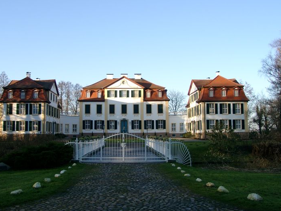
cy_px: 100
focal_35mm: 39
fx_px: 317
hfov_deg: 47.8
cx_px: 125
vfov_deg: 36.8
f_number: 2.8
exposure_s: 1/434
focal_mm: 7.13
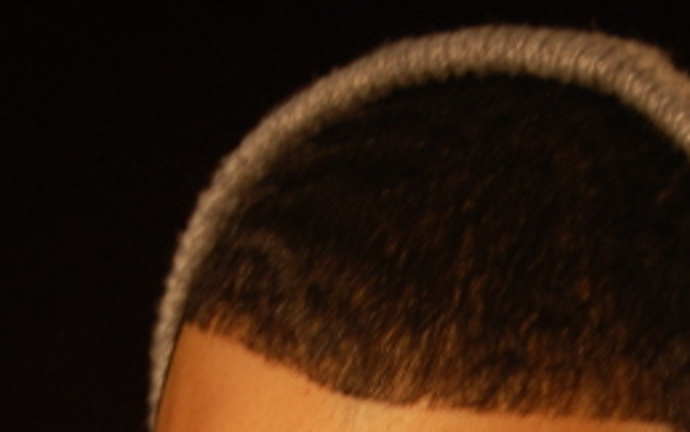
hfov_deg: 11.1
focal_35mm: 189
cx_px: 428
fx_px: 3555
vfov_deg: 6.7
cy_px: 843
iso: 400
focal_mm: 50
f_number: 5.6
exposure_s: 1/40
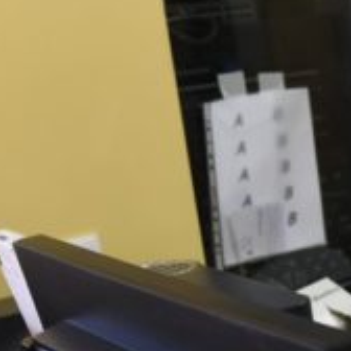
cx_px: 583
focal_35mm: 109
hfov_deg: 14.5
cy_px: 335
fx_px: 1250
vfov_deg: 15.7
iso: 3200
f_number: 5.6
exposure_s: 1/100
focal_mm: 31
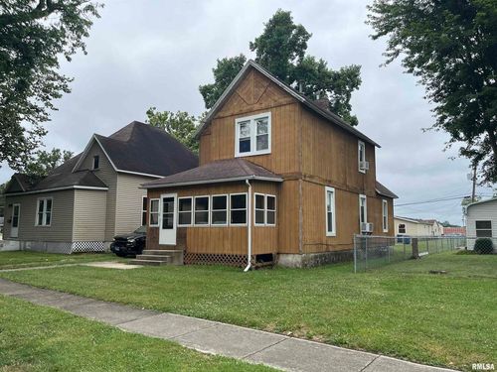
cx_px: 248
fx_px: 373
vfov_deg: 53.1
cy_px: 186
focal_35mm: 26
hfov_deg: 67.3
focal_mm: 5.1
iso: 50
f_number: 1.6
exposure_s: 1/3049
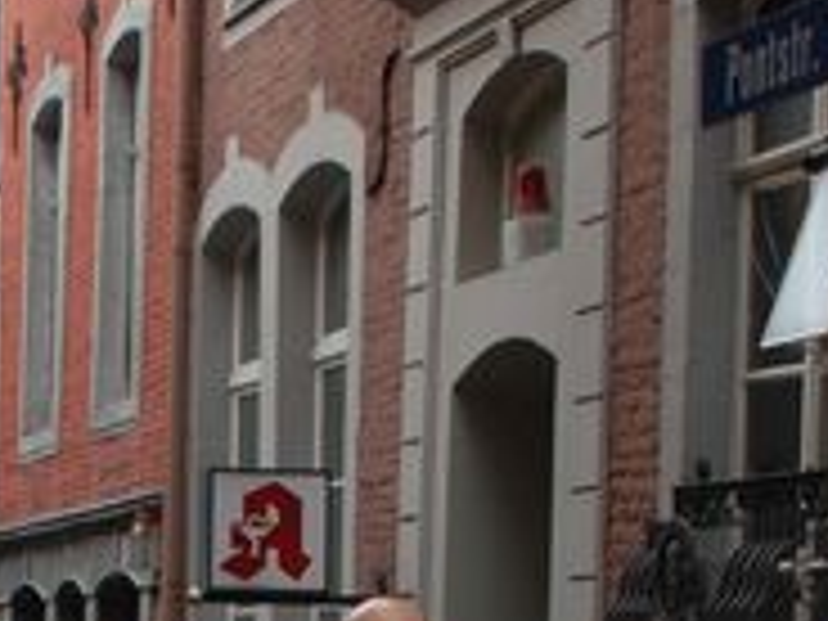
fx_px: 3349
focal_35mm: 140
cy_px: 925
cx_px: -45
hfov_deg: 13.8
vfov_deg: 10.3
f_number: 6
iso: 400
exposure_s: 1/100
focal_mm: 28
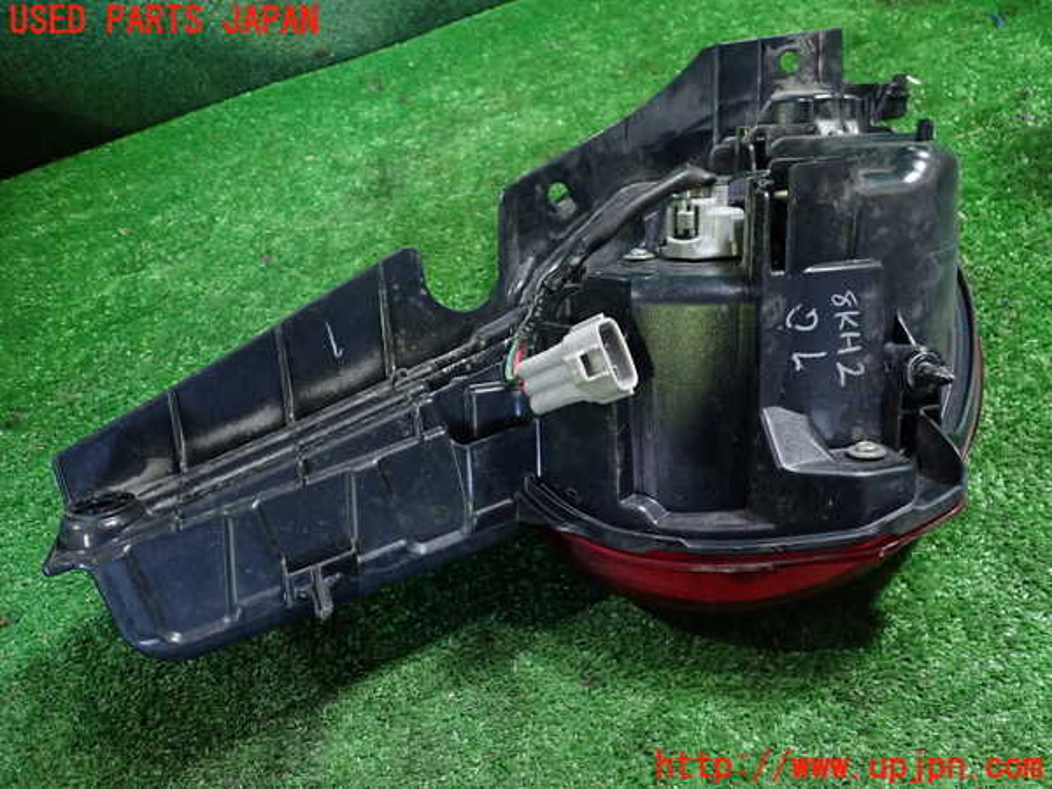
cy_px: 394
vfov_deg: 46.8
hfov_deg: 60.0
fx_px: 912
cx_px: 526
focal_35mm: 30
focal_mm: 5.4
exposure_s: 1/30
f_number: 2.3
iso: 400
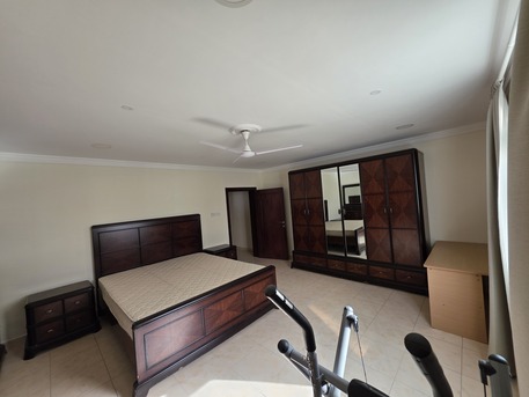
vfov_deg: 89.9
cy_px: 198
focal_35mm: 13
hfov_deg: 106.2
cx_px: 264
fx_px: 199
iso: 125
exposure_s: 1/100
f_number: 1.9
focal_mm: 2.2
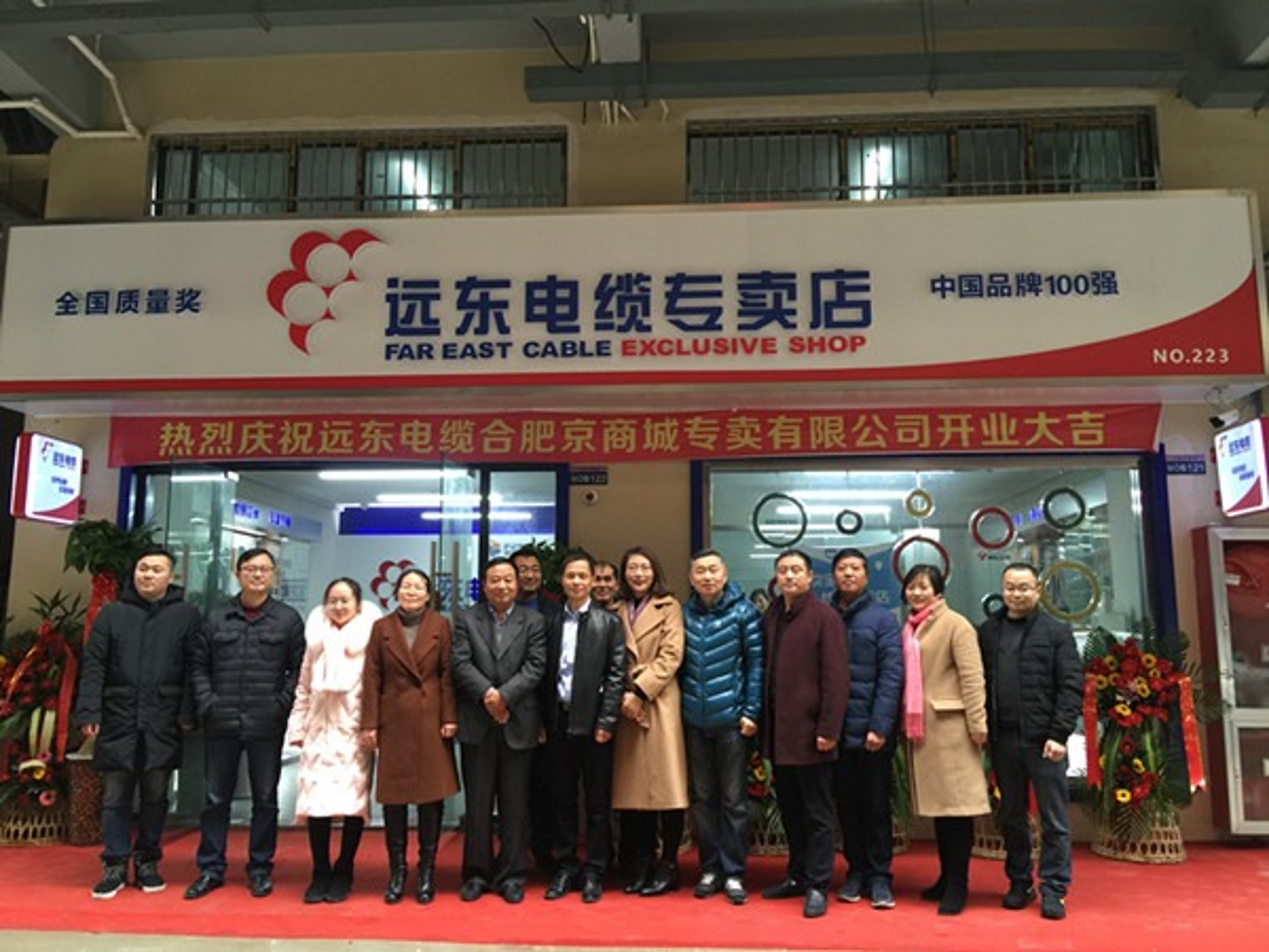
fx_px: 1063
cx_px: 634
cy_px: 476
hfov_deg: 61.7
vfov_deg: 48.2
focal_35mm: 29
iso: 50
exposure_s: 1/15
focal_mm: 4.15
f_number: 2.2
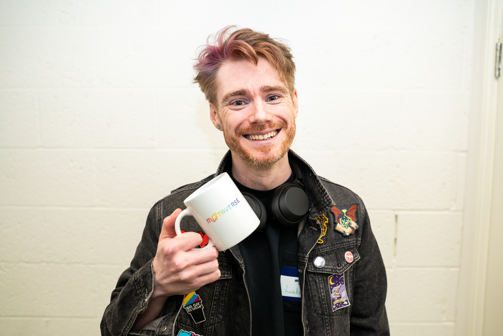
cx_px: 252
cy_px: 168
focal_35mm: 35
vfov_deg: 37.9
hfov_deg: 54.4
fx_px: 489
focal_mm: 35
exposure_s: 1/125
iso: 2000
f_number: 3.2
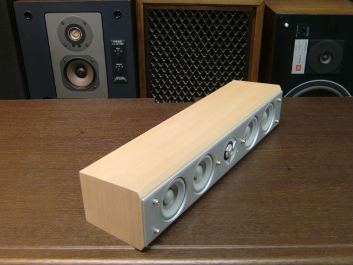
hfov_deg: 47.9
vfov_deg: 36.8
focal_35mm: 39
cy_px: 132
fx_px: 398
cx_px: 176
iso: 200
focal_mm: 6.9
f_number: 3
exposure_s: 1/20
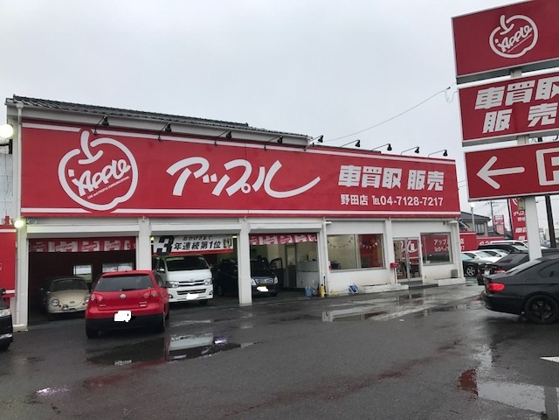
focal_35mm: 28
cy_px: 210
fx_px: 452
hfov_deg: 63.4
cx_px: 280
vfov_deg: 49.7
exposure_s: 1/584
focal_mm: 3.99
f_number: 1.8
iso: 20
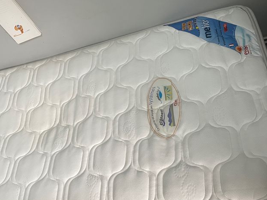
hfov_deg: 44.2
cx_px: 91
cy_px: 112
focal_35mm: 42
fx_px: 324
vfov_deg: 34.3
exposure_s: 1/60
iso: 200
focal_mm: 4.2
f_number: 1.6
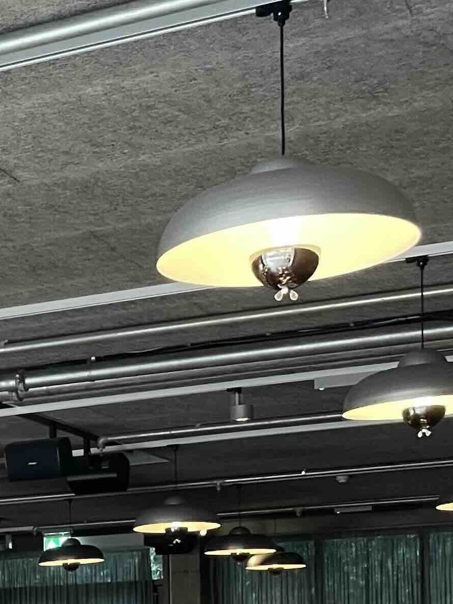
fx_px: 1536
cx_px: -133
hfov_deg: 15.9
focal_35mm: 88
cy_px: 721
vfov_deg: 20.8
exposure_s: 1/49
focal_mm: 4.2
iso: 320
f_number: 1.6
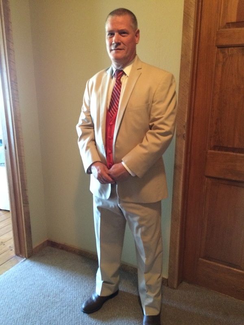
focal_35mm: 29
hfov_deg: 48.2
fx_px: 273
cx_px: 122
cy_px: 162
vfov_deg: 61.7
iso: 320
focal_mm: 4.15
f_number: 2.2
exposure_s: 1/15
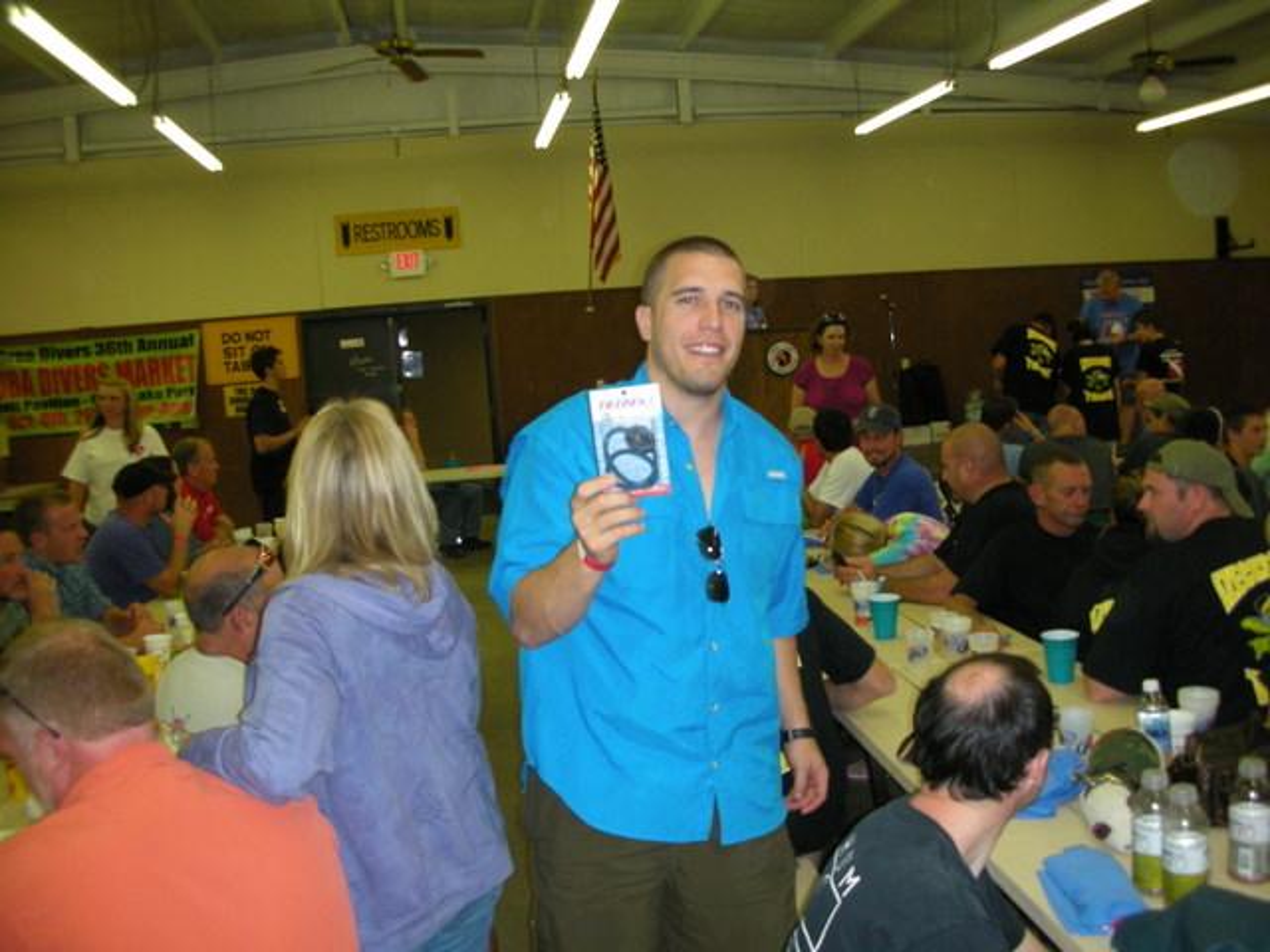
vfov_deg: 40.7
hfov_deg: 52.6
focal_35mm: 35
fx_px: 1284
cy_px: 476
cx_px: 635
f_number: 2.8
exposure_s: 1/60
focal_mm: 5.8
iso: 160
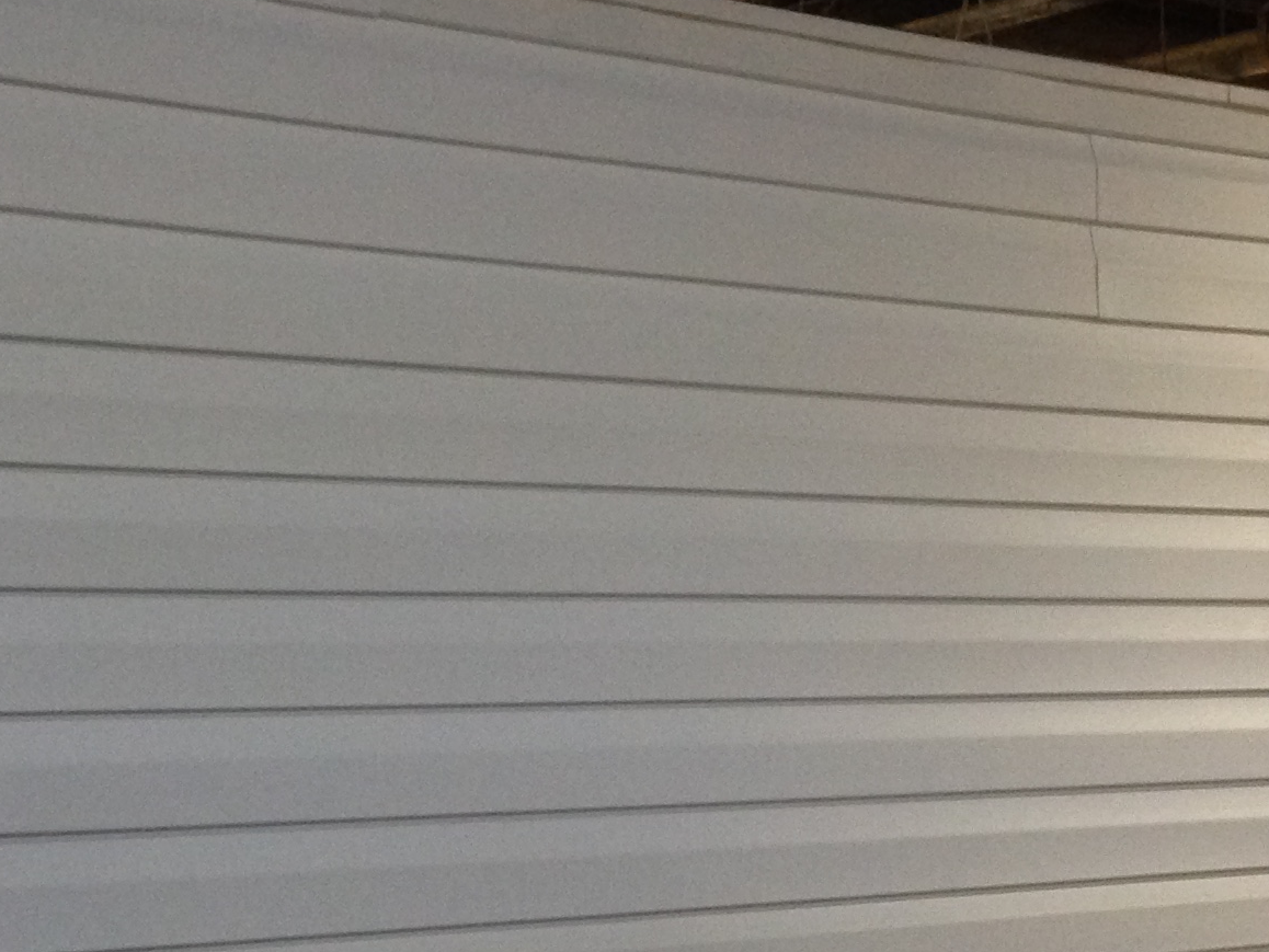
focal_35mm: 93
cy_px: 1026
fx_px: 3410
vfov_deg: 15.5
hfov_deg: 21.1
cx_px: 741
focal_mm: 4.12
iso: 200
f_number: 2.4
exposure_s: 1/20
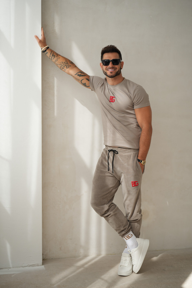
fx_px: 400
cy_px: 144
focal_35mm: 50
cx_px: 96
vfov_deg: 39.6
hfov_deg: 27.0
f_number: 1.6
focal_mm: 50
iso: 100
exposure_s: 1/500
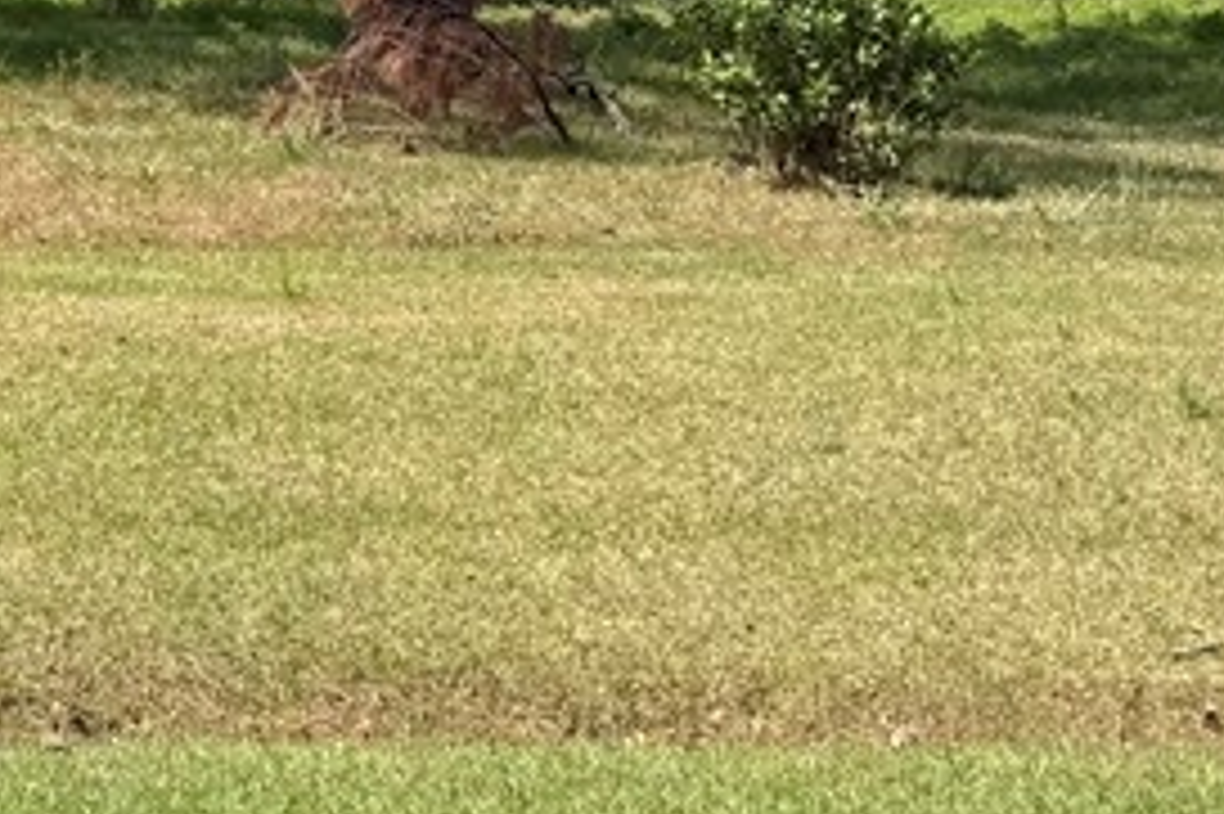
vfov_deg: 13.6
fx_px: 3194
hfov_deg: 20.2
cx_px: -292
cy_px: -423
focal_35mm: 94
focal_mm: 6.76
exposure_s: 1/2703
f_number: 1.78
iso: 80
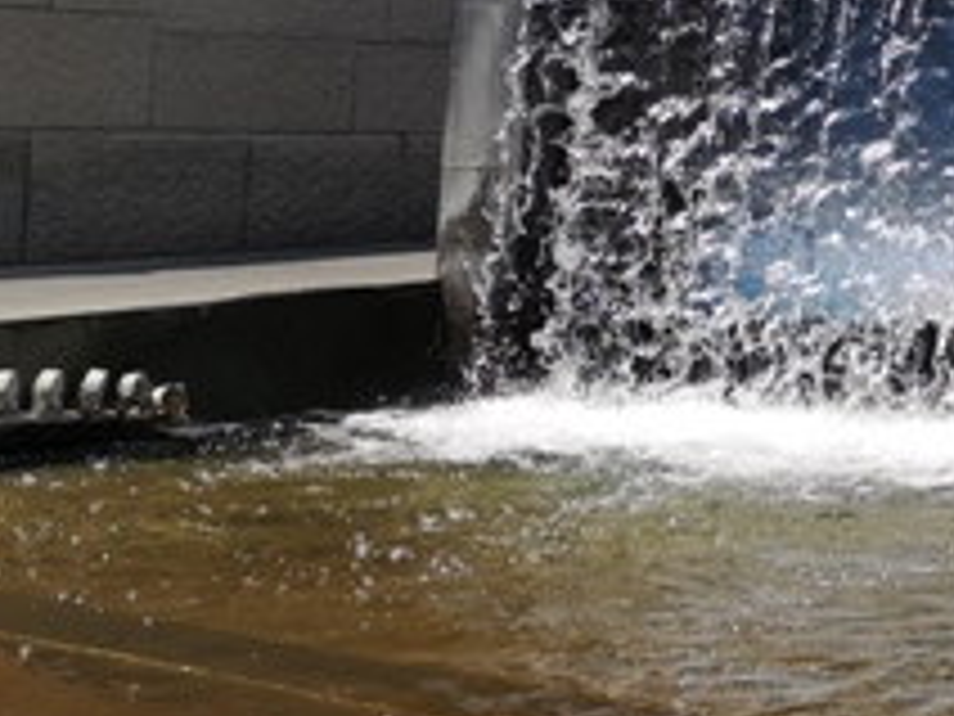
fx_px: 2811
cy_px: -72
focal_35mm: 102
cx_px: 1652
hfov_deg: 16.5
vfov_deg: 14.2
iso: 50
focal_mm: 3.95
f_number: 1.8
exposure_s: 1/1912
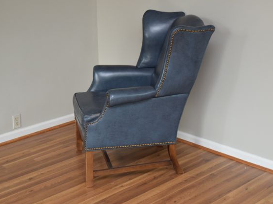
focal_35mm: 66
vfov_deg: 22.3
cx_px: 143
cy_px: 102
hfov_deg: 29.4
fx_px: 521
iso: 800
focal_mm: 40
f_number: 5.6
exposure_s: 1/125
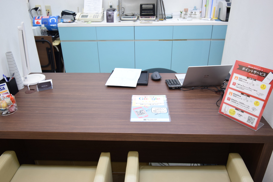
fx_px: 227
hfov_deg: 61.9
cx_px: 136
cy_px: 91
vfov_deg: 43.6
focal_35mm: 30
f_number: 5.6
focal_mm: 20
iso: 800
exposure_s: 1/50
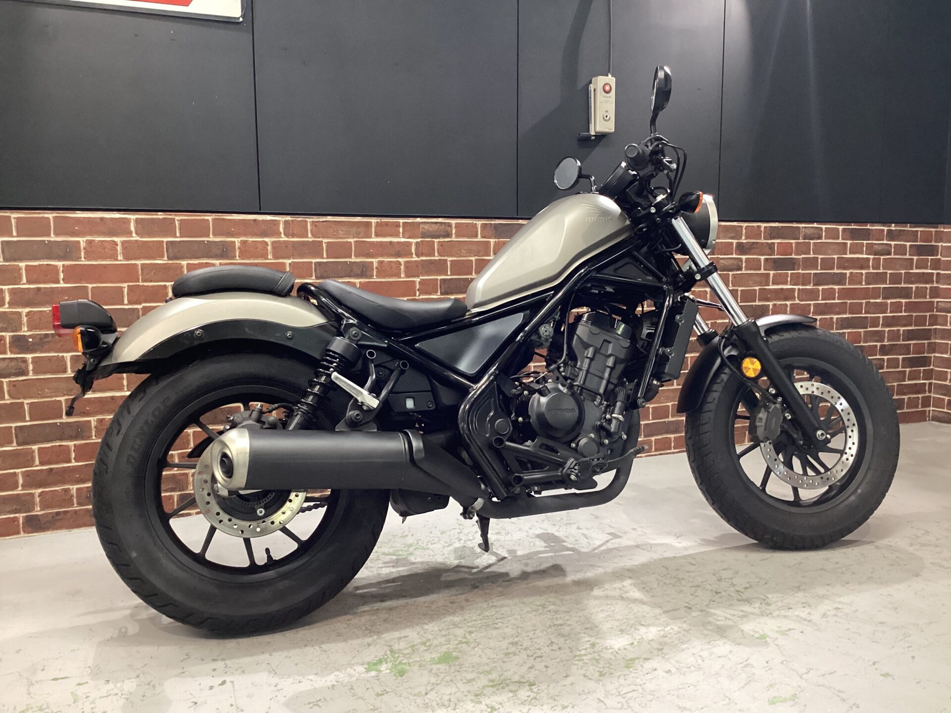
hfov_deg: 58.4
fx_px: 852
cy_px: 356
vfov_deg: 45.4
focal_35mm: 31
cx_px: 476
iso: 320
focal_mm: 3.3
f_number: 2.4
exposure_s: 1/60
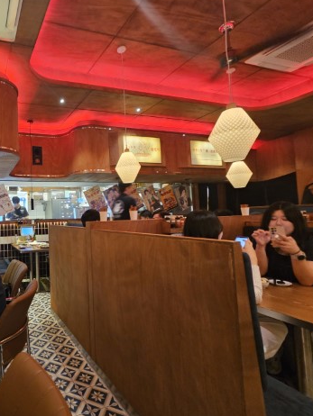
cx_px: 45
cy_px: 203
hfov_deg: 62.8
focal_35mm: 18
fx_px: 217
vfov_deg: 87.7
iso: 320
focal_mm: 2.2
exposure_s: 1/30
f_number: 2.2
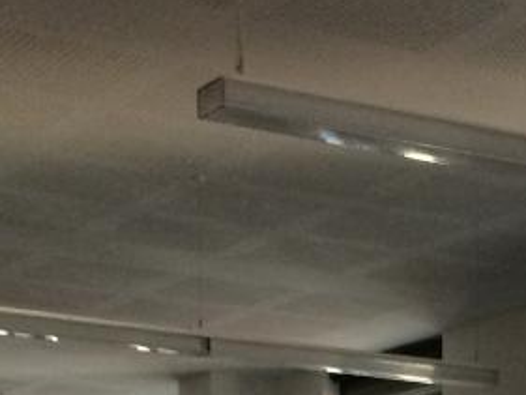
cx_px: 554
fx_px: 2007
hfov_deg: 14.6
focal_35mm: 132
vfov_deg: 10.2
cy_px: 829
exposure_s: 1/30
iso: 64
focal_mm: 4.15
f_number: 2.2
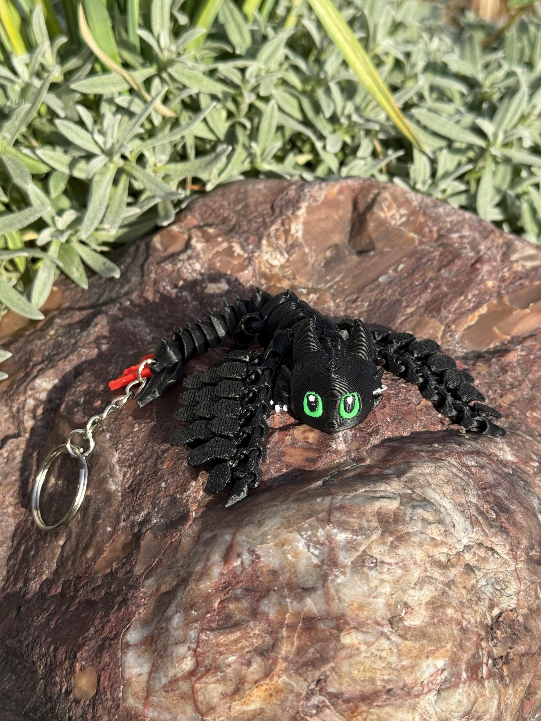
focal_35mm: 48
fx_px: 1000
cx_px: 270
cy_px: 360
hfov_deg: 30.3
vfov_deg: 39.7
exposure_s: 1/2146
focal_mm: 6.76
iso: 64
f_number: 1.78
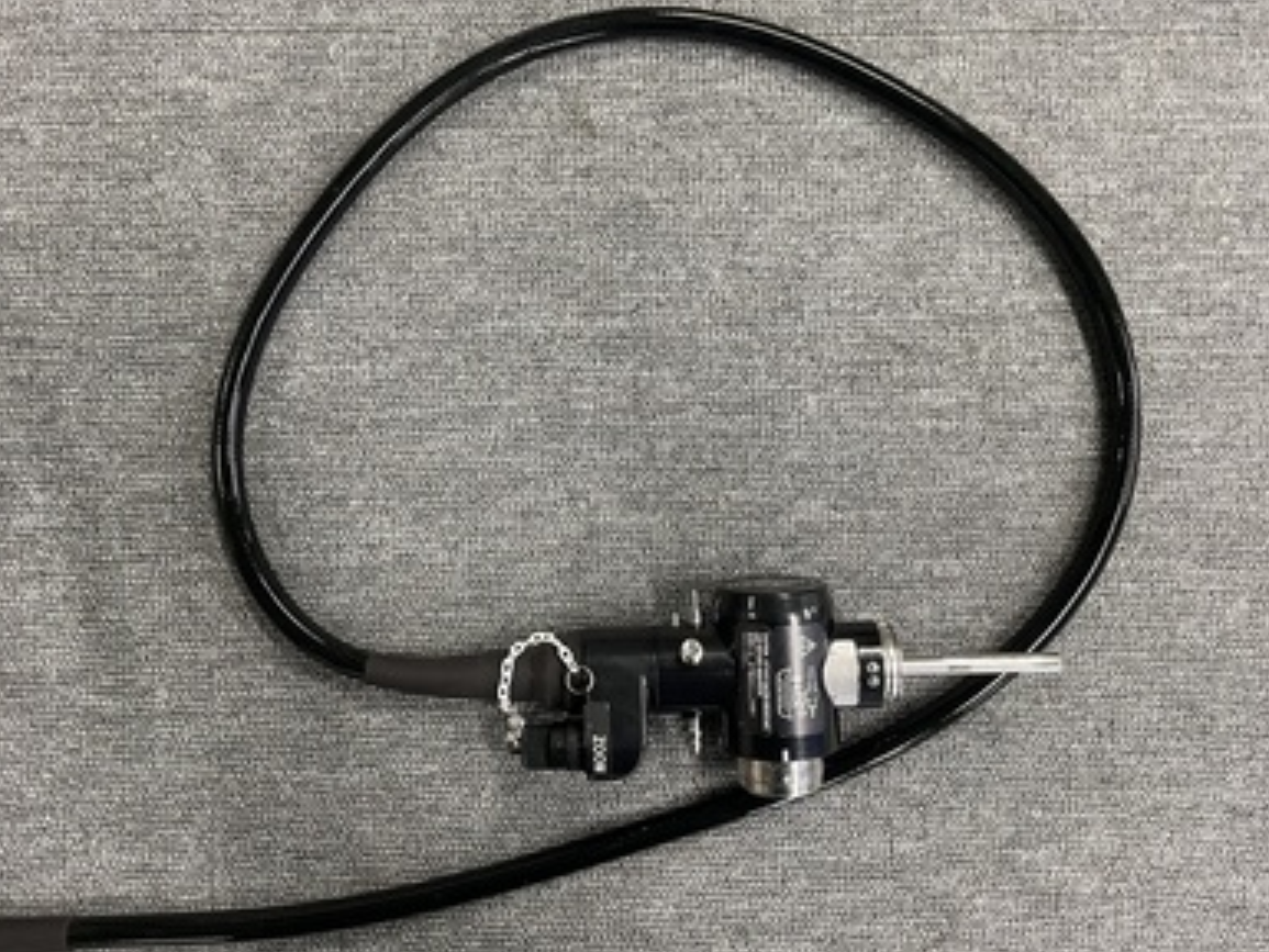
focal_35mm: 27
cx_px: 613
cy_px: 474
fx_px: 990
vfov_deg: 51.4
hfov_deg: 65.3
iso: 200
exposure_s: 1/60
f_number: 1.6
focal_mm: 4.2
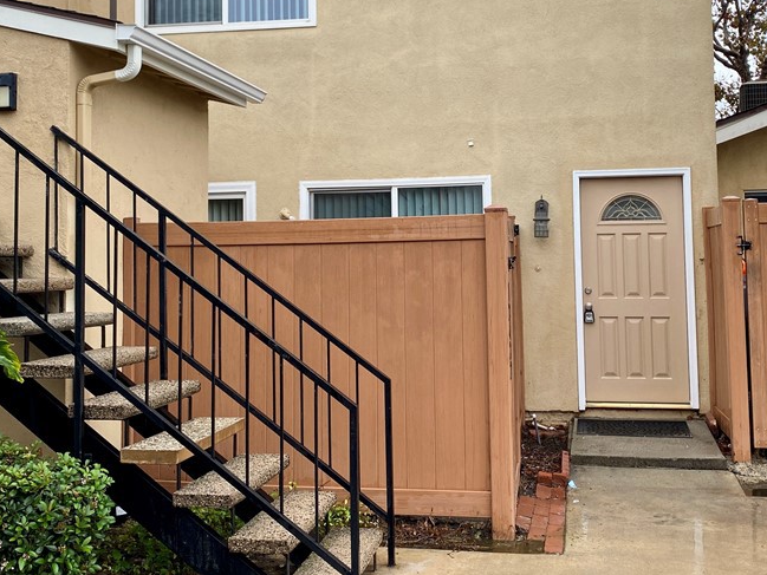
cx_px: 427
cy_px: 190
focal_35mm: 41
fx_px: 909
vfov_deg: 34.8
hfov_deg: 45.7
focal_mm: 4.25
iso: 40
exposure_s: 1/122
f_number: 1.8
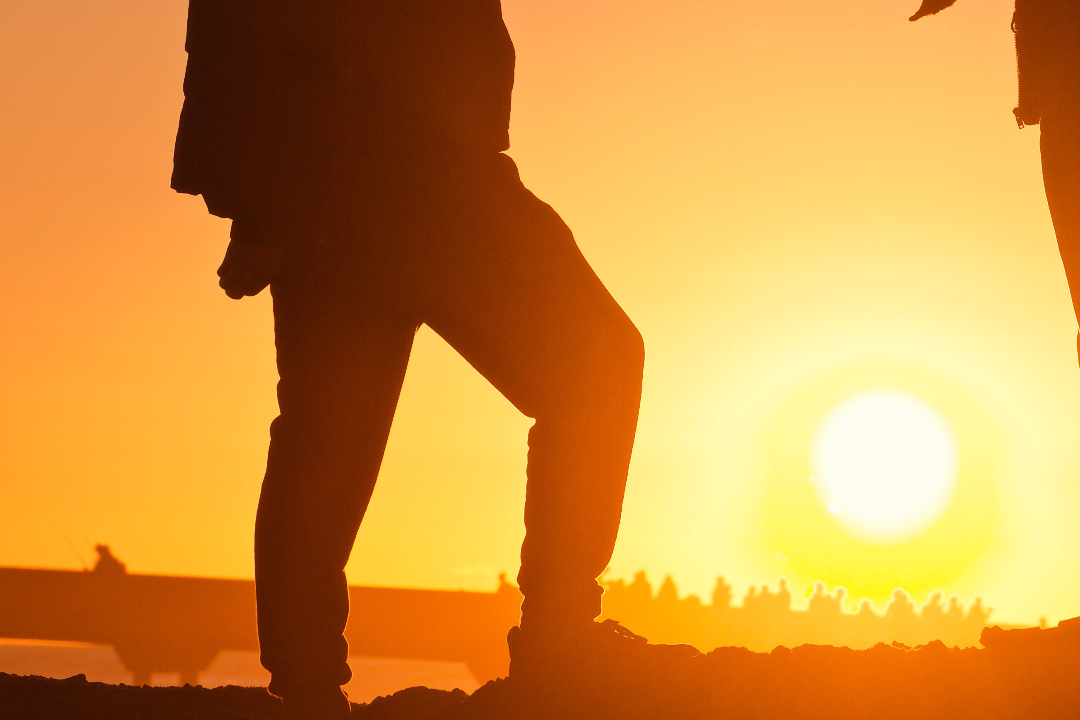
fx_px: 9599
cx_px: 773
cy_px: 88
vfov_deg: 4.3
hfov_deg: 6.4
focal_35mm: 320
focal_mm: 100
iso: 100
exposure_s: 1/640
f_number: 9
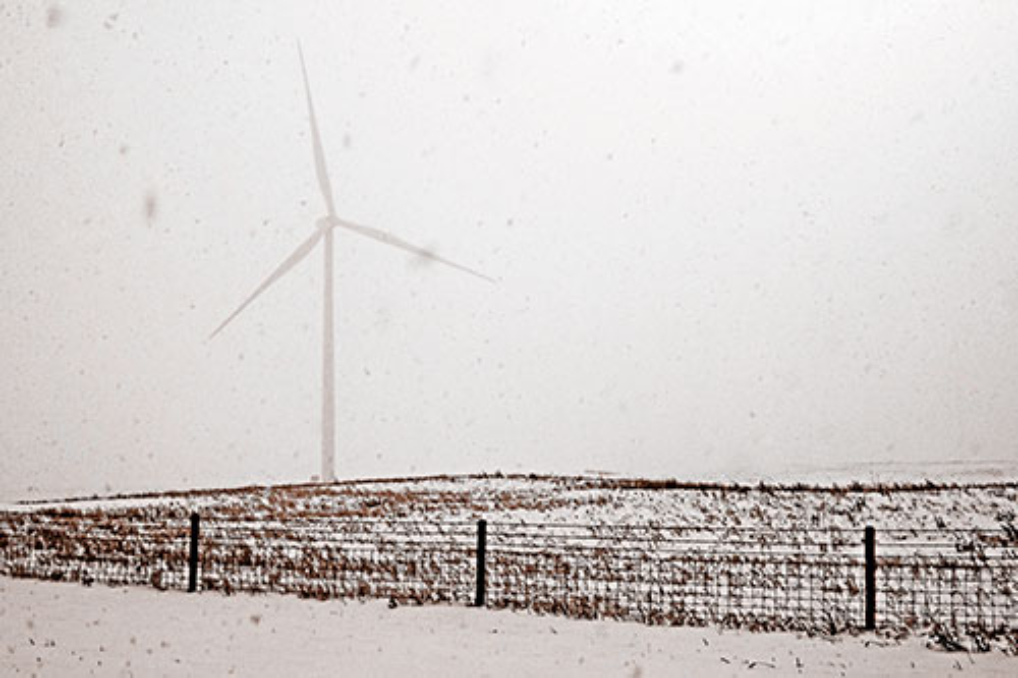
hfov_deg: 61.9
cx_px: 509
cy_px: 339
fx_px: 848
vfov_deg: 43.6
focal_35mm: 30
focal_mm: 20
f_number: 10
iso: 64
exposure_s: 1/400
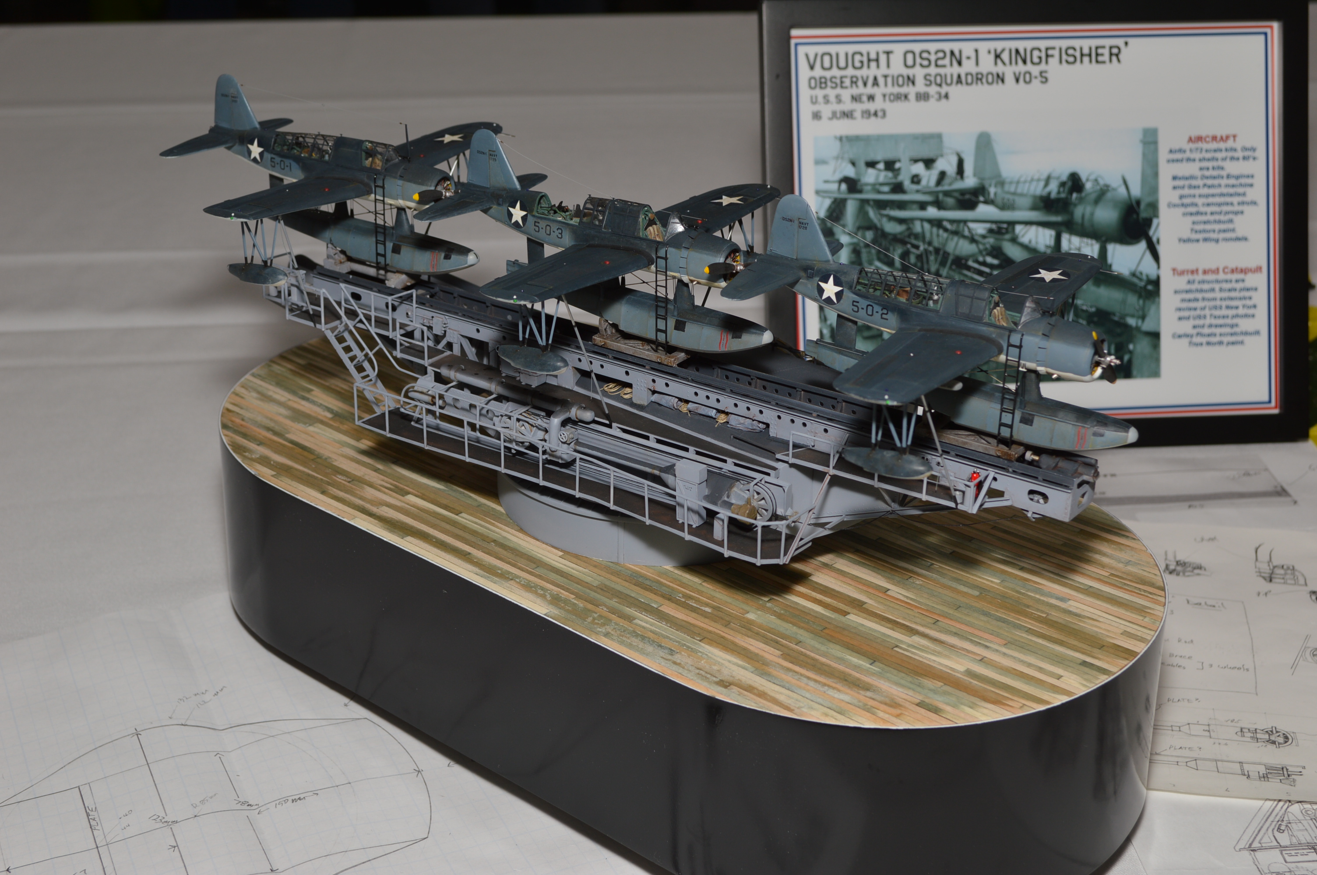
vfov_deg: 25.7
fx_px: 1919
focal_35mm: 52
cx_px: 658
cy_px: 438
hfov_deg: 37.9
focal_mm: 35
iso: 100
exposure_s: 1/60
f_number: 8
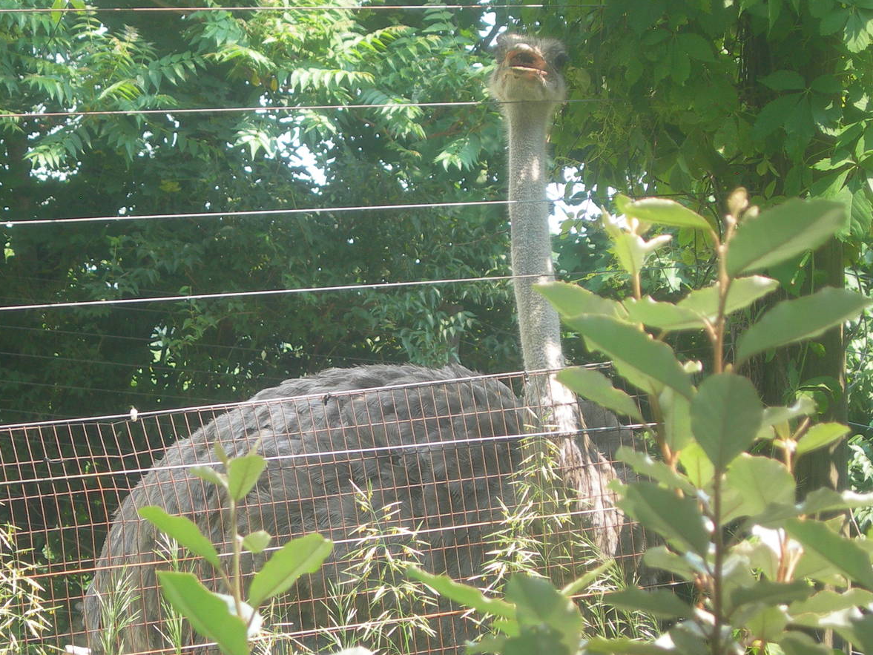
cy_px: 360
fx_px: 3909
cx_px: 291
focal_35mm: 155
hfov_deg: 12.7
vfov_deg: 9.6
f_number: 4.9
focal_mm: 23.4
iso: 50
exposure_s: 1/52.2
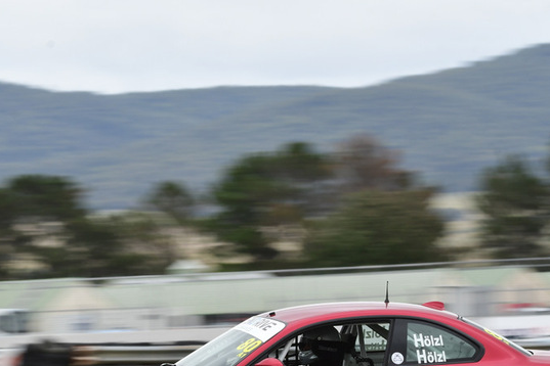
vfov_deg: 3.1
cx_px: 269
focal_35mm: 447
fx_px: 6829
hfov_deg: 4.6
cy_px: 265
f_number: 11
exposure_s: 1/200
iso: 320
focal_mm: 200
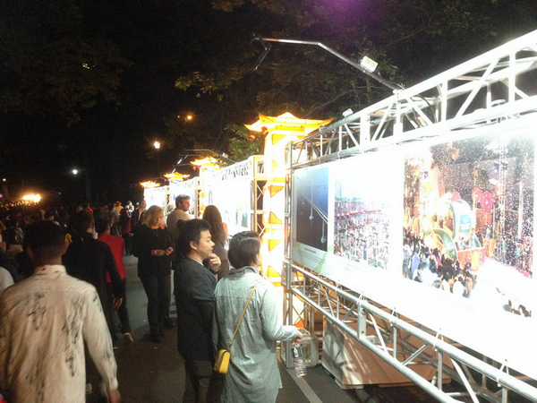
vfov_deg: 42.9
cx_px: 268
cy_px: 202
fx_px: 512
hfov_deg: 55.4
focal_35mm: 33
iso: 400
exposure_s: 1/15
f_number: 2.4
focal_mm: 4.12
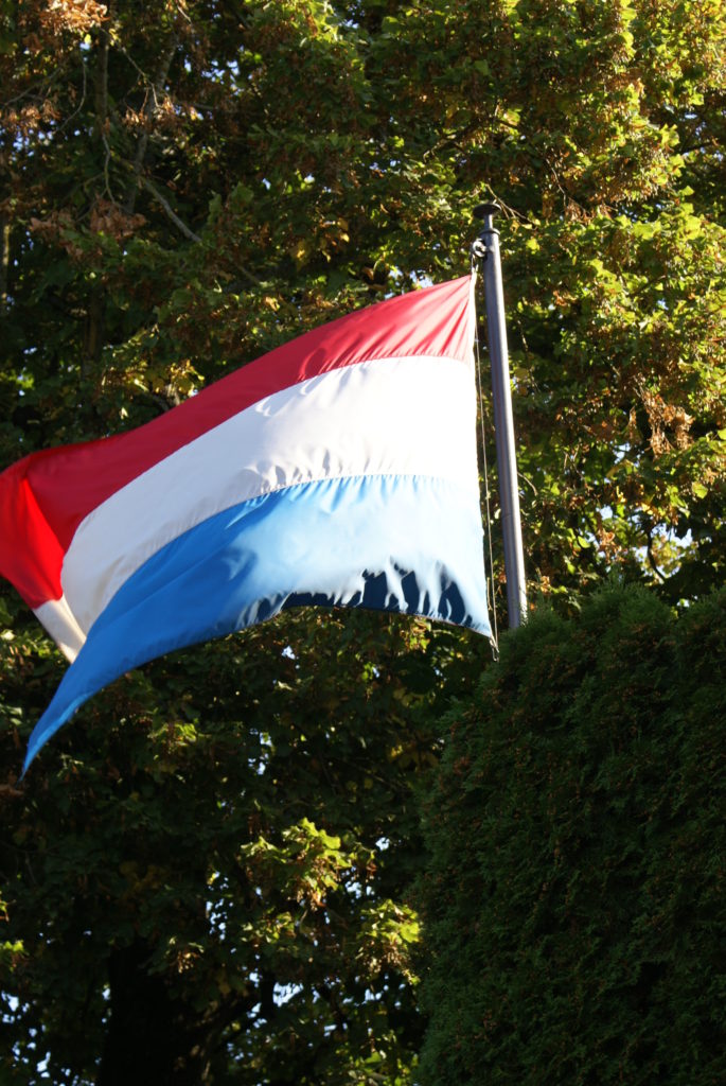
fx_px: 2490
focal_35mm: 82
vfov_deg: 24.6
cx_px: 363
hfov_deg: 16.6
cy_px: 543
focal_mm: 55
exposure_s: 1/125
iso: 100
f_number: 6.3
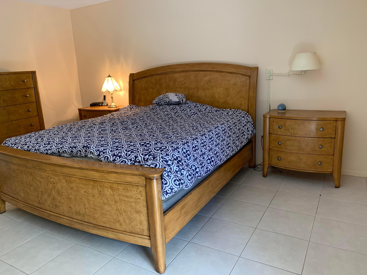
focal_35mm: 26
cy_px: 138
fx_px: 276
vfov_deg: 53.1
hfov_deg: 67.3
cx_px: 184
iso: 125
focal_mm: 4.25
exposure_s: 1/60
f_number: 1.8
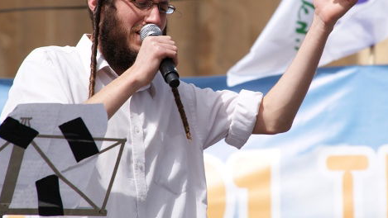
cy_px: 64
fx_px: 3972
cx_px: 226
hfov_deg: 5.6
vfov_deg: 3.1
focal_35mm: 386
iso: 100
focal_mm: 180
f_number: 7.1
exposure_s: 1/400
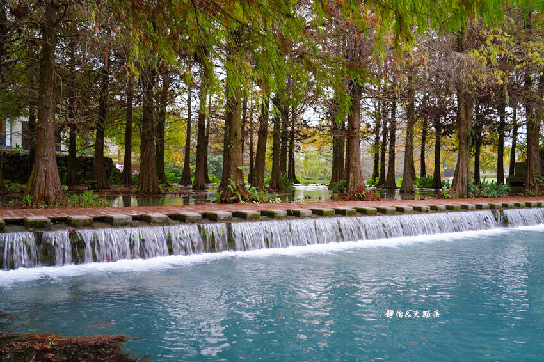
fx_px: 468
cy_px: 181
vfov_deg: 42.3
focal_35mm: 31
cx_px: 272
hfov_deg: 60.3
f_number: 4
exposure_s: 1/40
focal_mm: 31
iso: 160
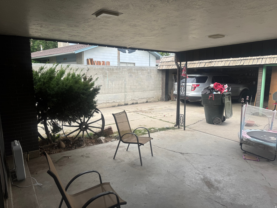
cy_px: 104
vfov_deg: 56.8
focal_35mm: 24
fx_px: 192
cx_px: 138
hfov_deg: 71.6
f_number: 1.78
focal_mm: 6.76
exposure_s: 1/333
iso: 80
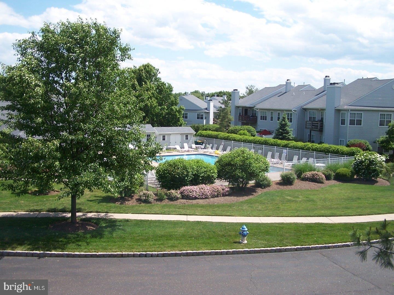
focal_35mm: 38
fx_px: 433
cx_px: 197
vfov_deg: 37.7
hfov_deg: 49.0
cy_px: 148
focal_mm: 6.3
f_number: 2.8
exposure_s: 1/750
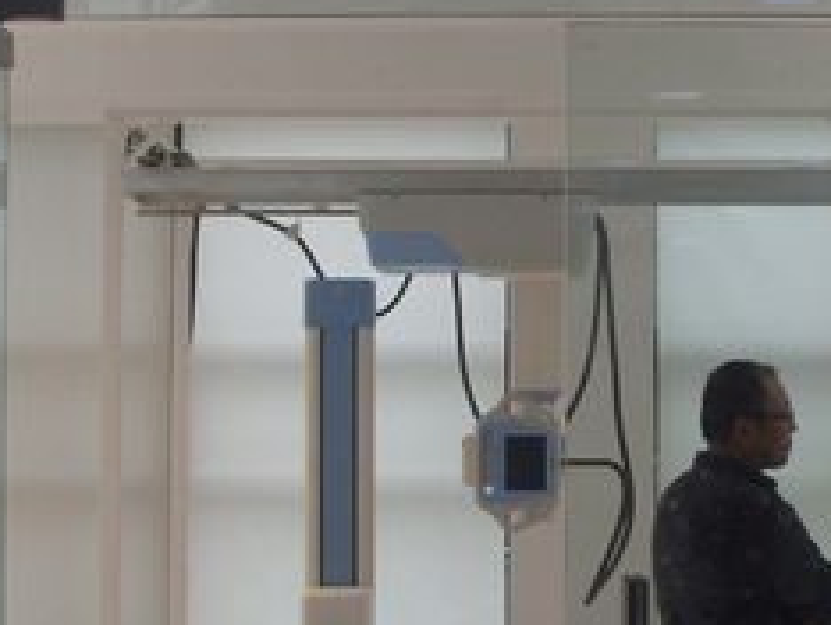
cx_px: 618
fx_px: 2403
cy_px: 348
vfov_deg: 14.8
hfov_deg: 19.5
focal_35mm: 100
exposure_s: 1/90
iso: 100
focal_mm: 6.6
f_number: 3.5
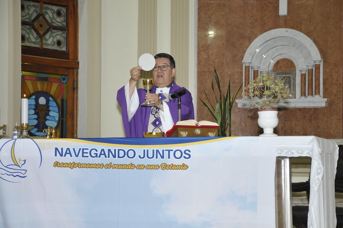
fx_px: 1157
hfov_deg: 16.9
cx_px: 181
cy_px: 115
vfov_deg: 11.2
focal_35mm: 122
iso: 800
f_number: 5
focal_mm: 75
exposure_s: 1/160
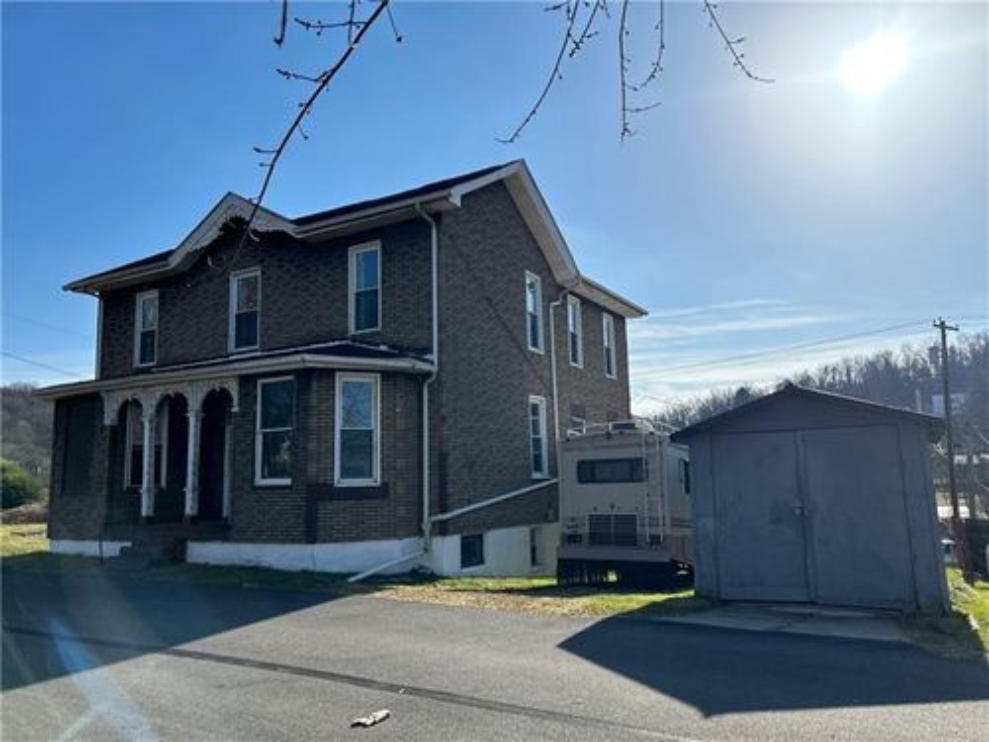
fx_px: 743
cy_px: 371
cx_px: 494
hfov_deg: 67.3
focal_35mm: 26
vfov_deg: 53.1
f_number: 1.5
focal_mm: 5.7
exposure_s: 1/8696
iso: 50
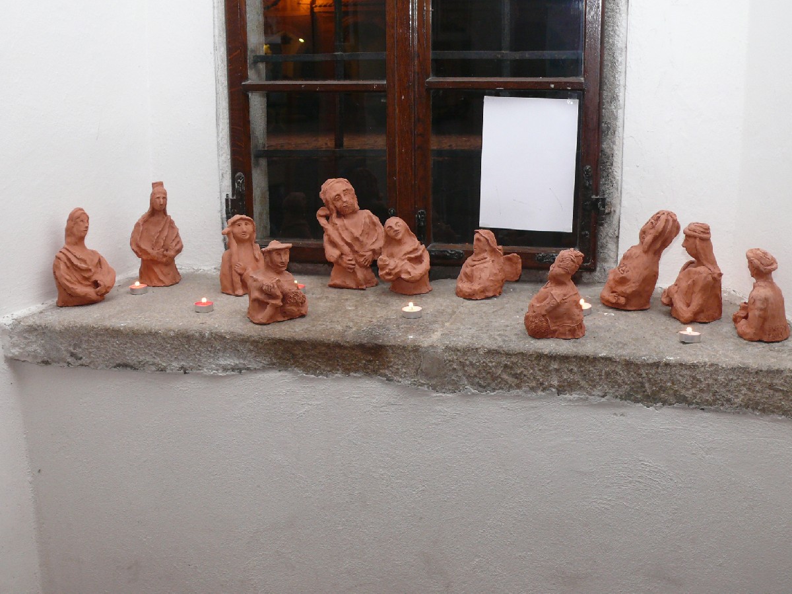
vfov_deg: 31.5
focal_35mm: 46
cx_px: 396
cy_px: 297
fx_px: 1052
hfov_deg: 41.2
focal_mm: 8.7
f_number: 2.8
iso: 200
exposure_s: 1/30
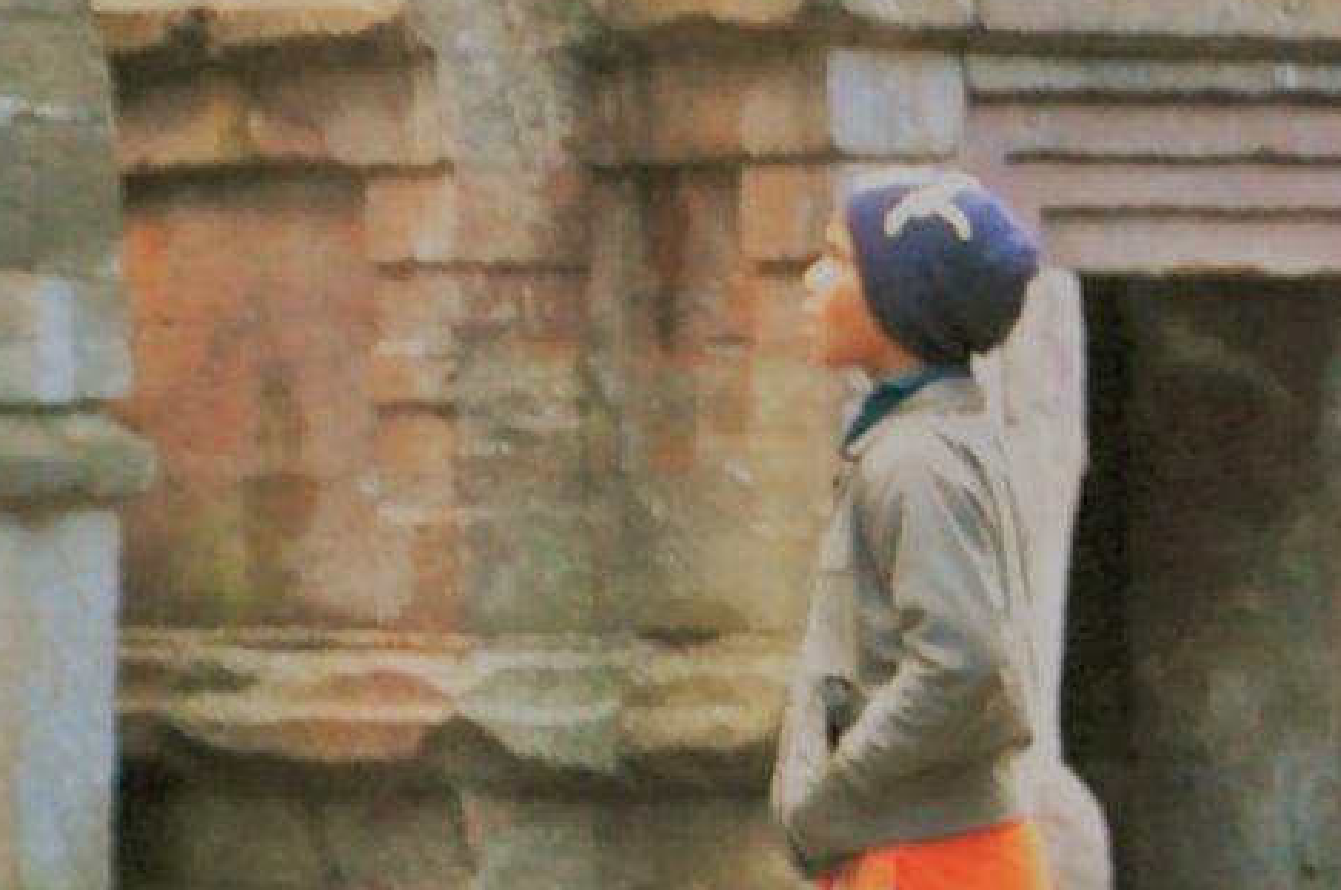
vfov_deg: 3.5
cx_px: 1492
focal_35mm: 392
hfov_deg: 5.2
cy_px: 488
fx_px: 14582
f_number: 7.1
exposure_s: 1/25
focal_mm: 48
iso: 800
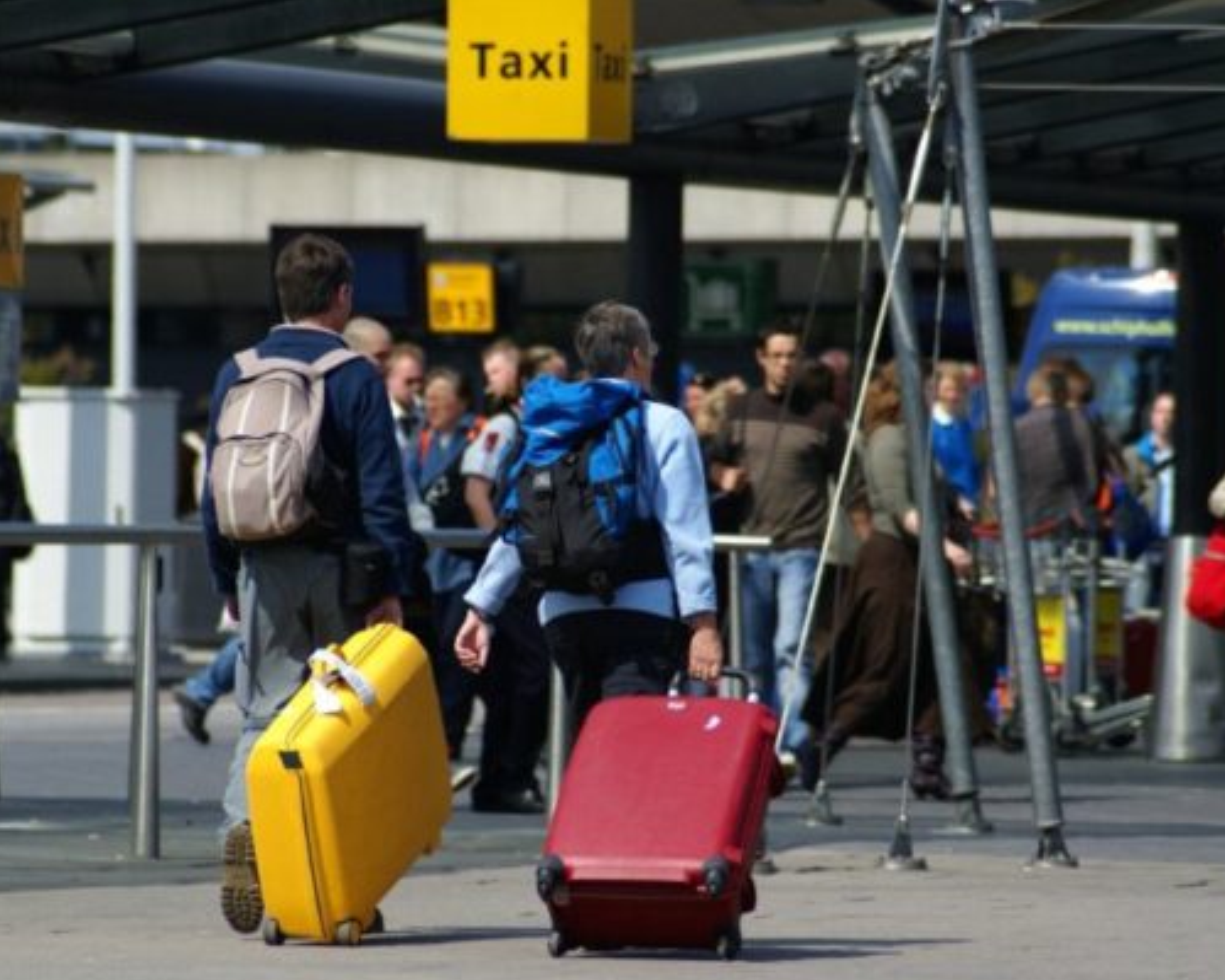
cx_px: 609
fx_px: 14137
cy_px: 490
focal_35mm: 390
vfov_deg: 4.0
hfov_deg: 5.0
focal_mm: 230
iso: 100
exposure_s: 1/400
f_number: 7.1
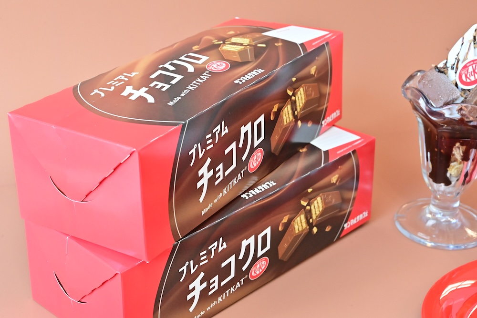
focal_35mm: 60
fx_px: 795
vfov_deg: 22.6
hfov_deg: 33.4
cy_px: 159
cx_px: 238
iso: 6400
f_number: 10
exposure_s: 1/160
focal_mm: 60
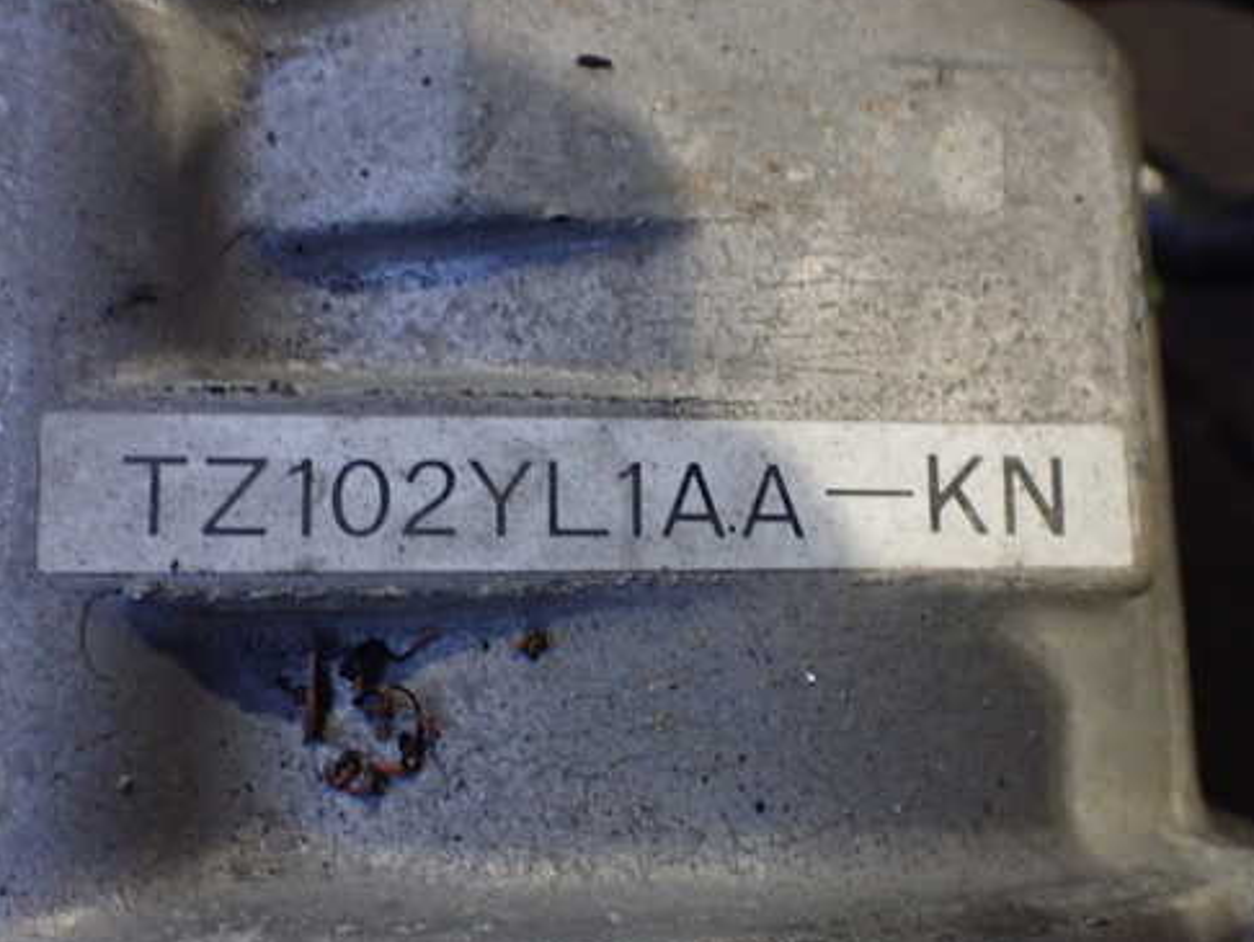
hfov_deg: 50.1
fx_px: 1341
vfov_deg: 38.7
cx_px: 642
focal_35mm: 37
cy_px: 506
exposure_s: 1/40
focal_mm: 5.4
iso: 800
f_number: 2.3
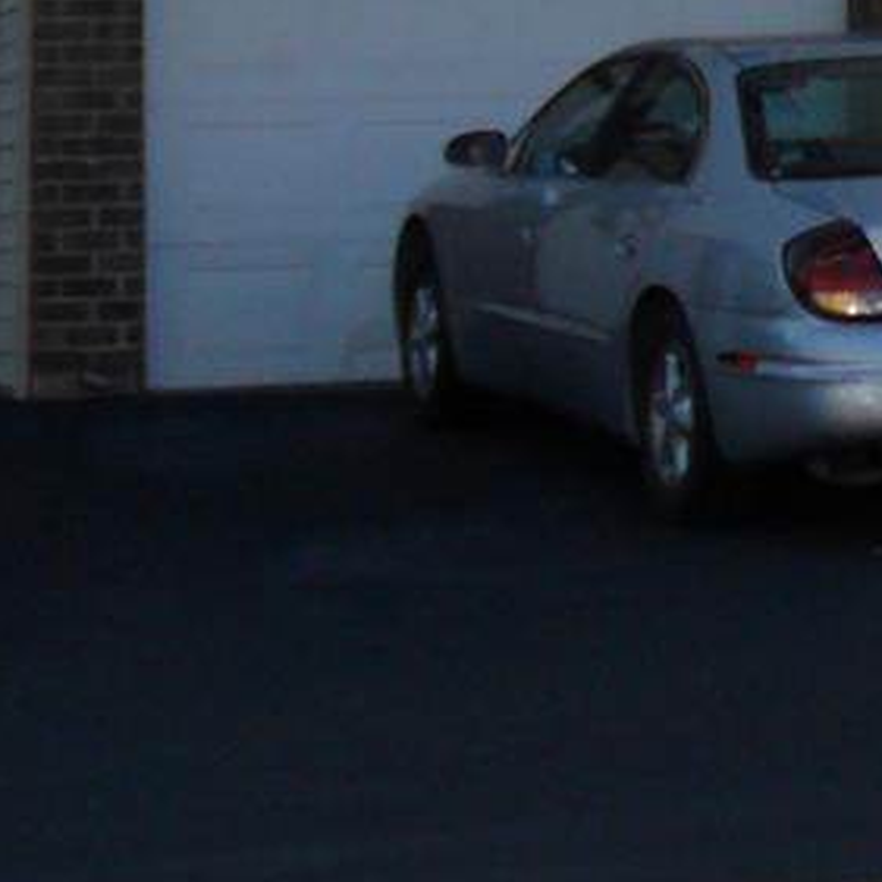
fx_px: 5074
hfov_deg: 8.9
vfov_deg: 9.4
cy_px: -741
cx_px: 2197
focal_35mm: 176
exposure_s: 1/125
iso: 80
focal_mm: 6.3
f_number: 7.6
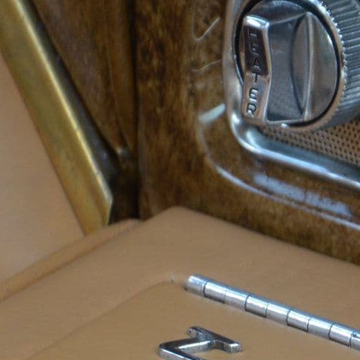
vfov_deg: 3.8
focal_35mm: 462
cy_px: 318
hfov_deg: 3.8
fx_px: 5436
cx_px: 485
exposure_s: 1/60
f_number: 5.6
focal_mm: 98
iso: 450
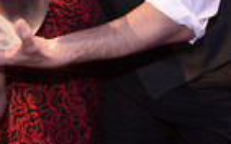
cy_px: -97
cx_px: -58
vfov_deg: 11.1
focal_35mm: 111
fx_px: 699
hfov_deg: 17.7
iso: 1250
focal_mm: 34
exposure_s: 1/60
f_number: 6.3
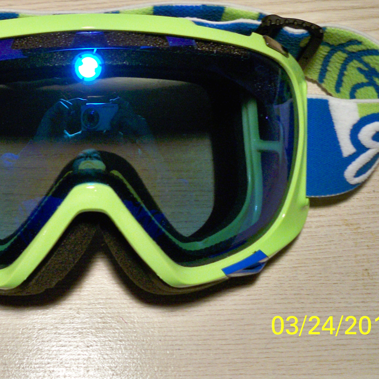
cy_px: 123
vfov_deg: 28.9
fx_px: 731
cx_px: 94
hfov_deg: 28.6
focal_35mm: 59
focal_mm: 6.3
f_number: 3.1
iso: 250
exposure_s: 1/60
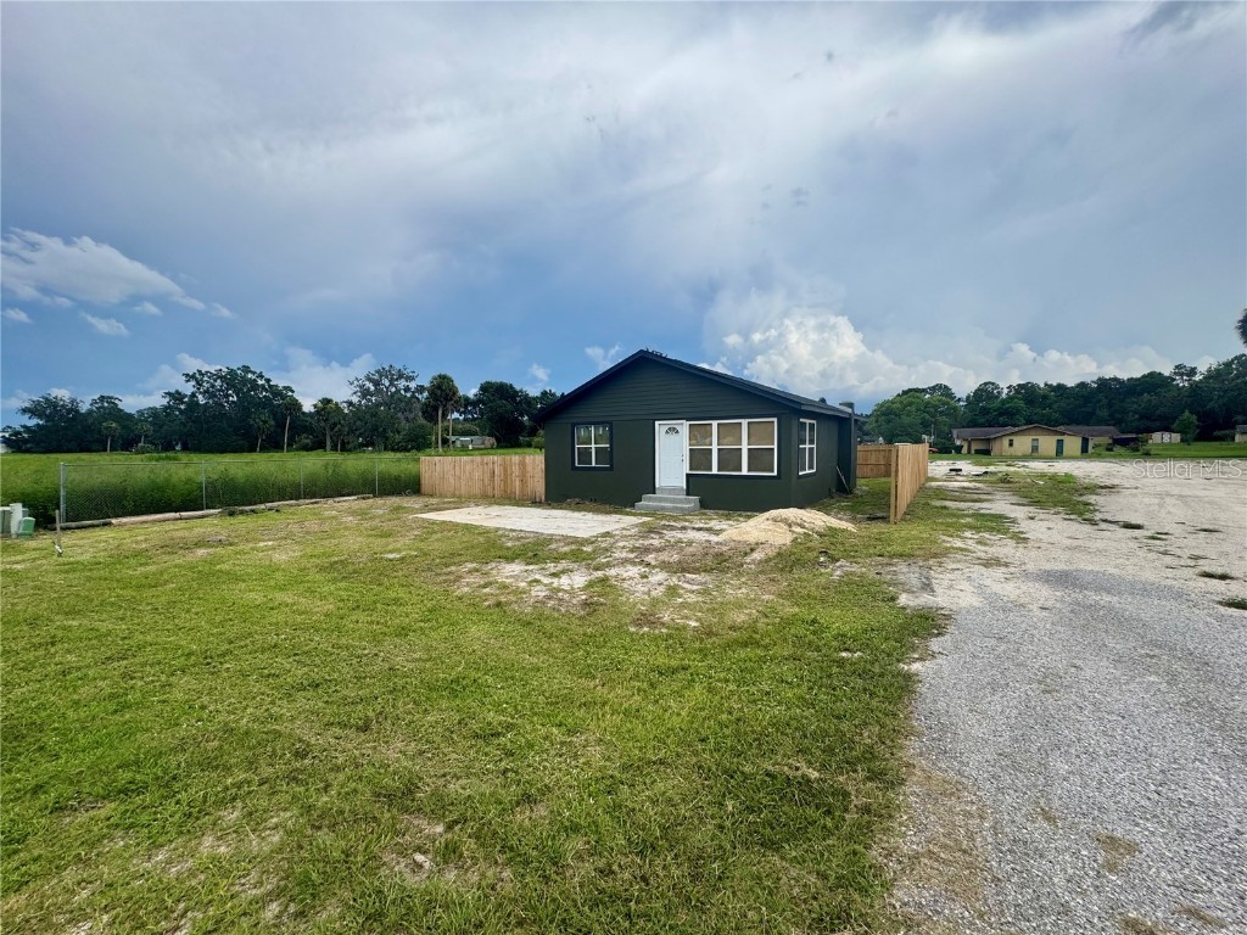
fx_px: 504
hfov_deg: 102.1
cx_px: 624
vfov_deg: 85.7
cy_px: 468
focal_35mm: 14
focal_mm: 2.22
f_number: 2.2
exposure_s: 1/713
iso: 50
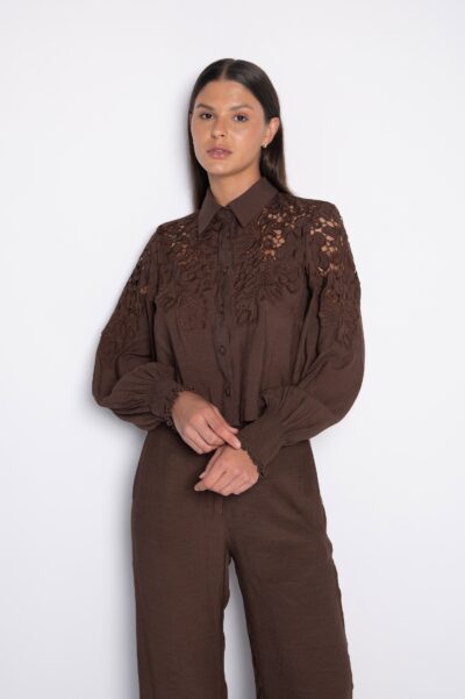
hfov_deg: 29.8
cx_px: 232
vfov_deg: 43.6
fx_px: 873
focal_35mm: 45
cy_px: 350
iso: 200
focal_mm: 45
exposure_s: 1/160
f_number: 5
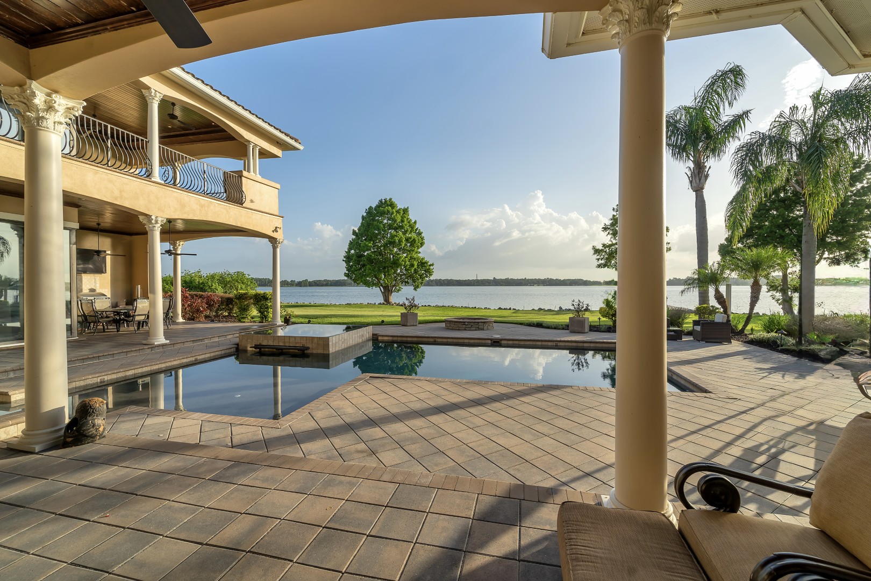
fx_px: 339
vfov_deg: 81.2
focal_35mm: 14
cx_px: 436
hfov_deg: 104.3
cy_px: 290
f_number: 7.1
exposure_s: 1/200
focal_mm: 14
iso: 100
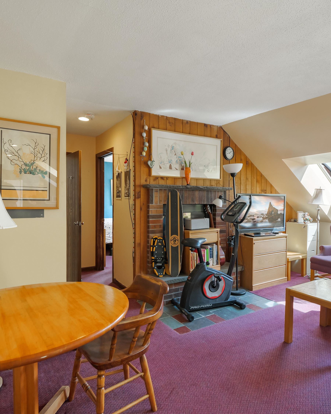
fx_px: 294
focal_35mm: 24
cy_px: 206
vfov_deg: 70.3
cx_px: 194
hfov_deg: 58.4
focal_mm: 9
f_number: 3
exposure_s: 1/60
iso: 500
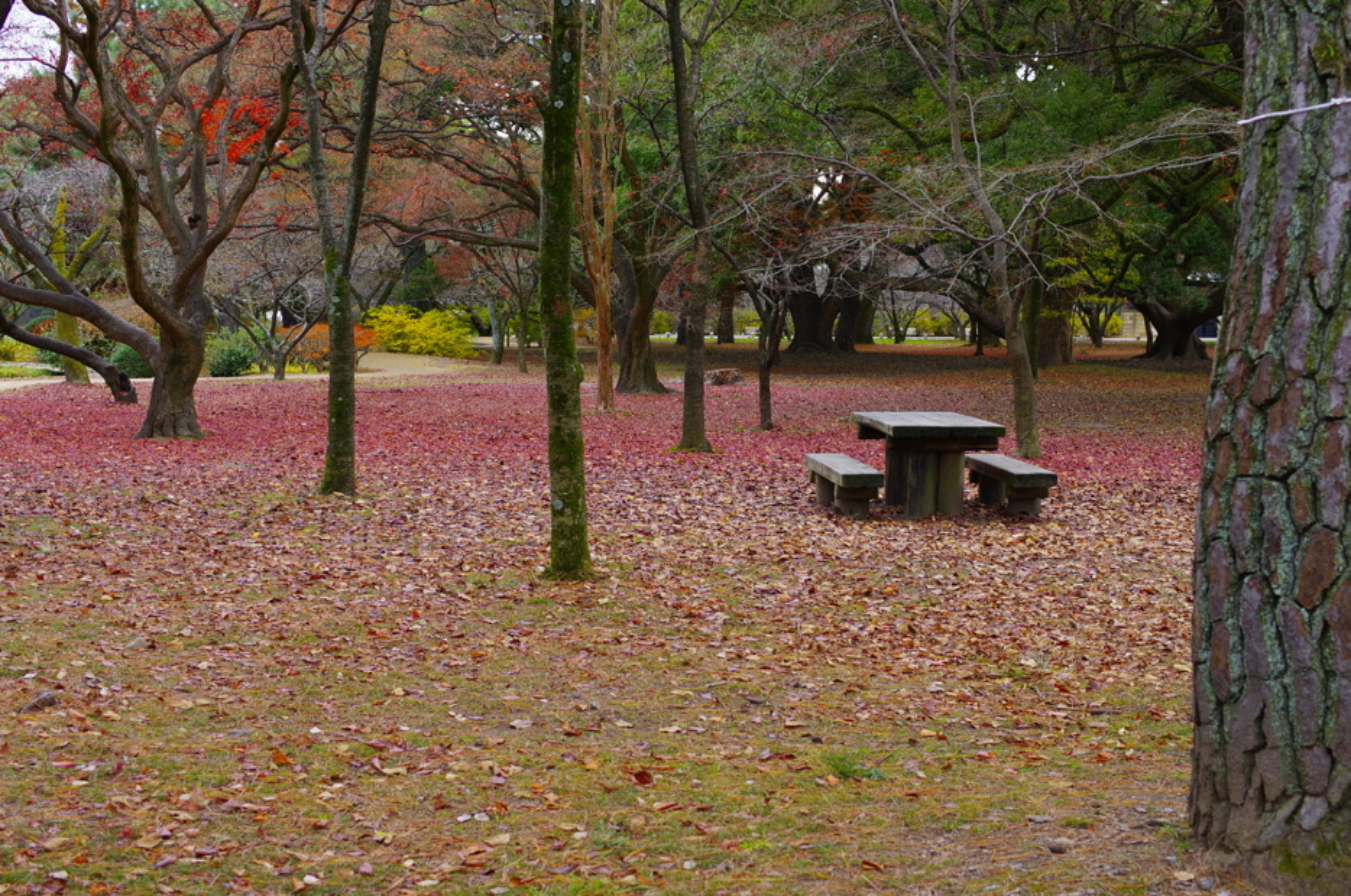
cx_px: 697
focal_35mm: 57
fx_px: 2136
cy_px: 435
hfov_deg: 35.1
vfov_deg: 23.7
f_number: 4
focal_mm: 35
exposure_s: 1/80
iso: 100
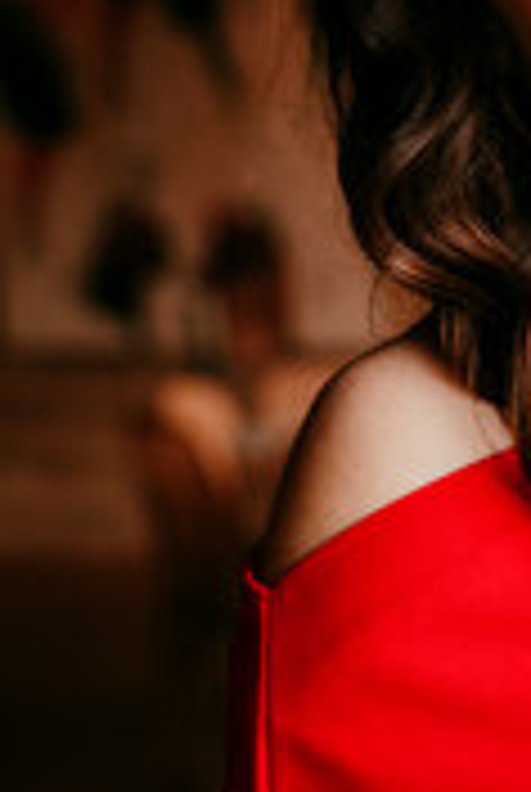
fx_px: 2622
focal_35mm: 119
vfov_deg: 17.2
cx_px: 648
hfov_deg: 11.3
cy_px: 371
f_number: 2.2
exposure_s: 1/250
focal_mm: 35
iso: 160
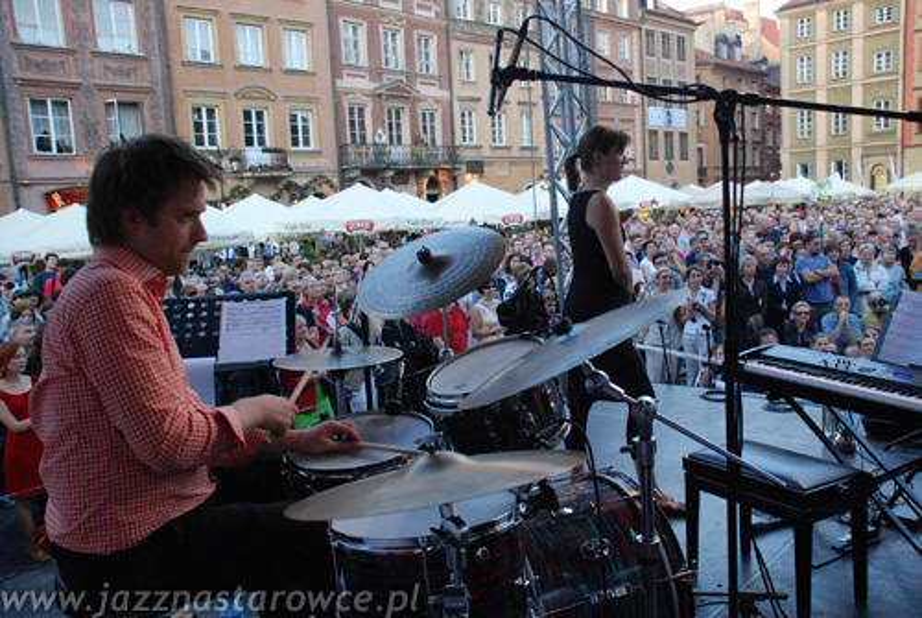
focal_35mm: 33
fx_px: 846
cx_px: 461
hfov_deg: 57.2
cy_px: 309
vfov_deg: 40.1
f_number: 5
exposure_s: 1/100
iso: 1000
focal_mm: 22
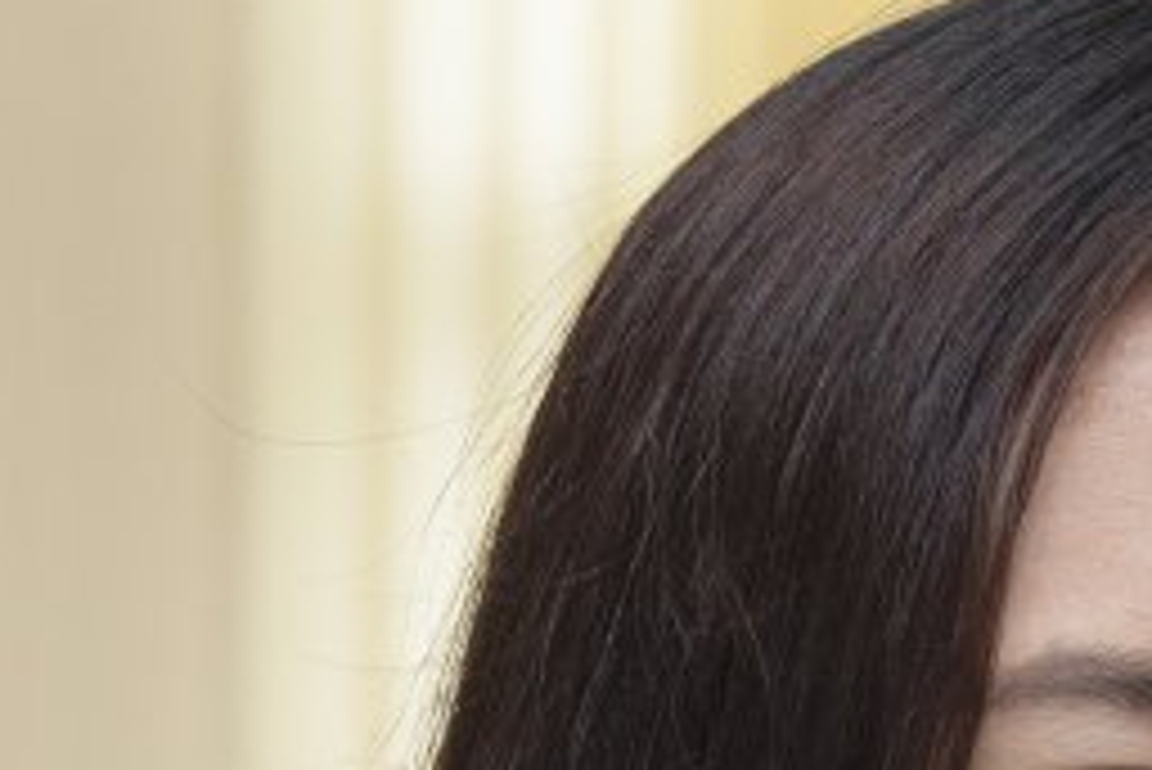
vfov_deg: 4.4
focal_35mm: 312
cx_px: 1701
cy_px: 1279
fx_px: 9989
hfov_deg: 6.5
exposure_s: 1/200
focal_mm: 50
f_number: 4
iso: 250
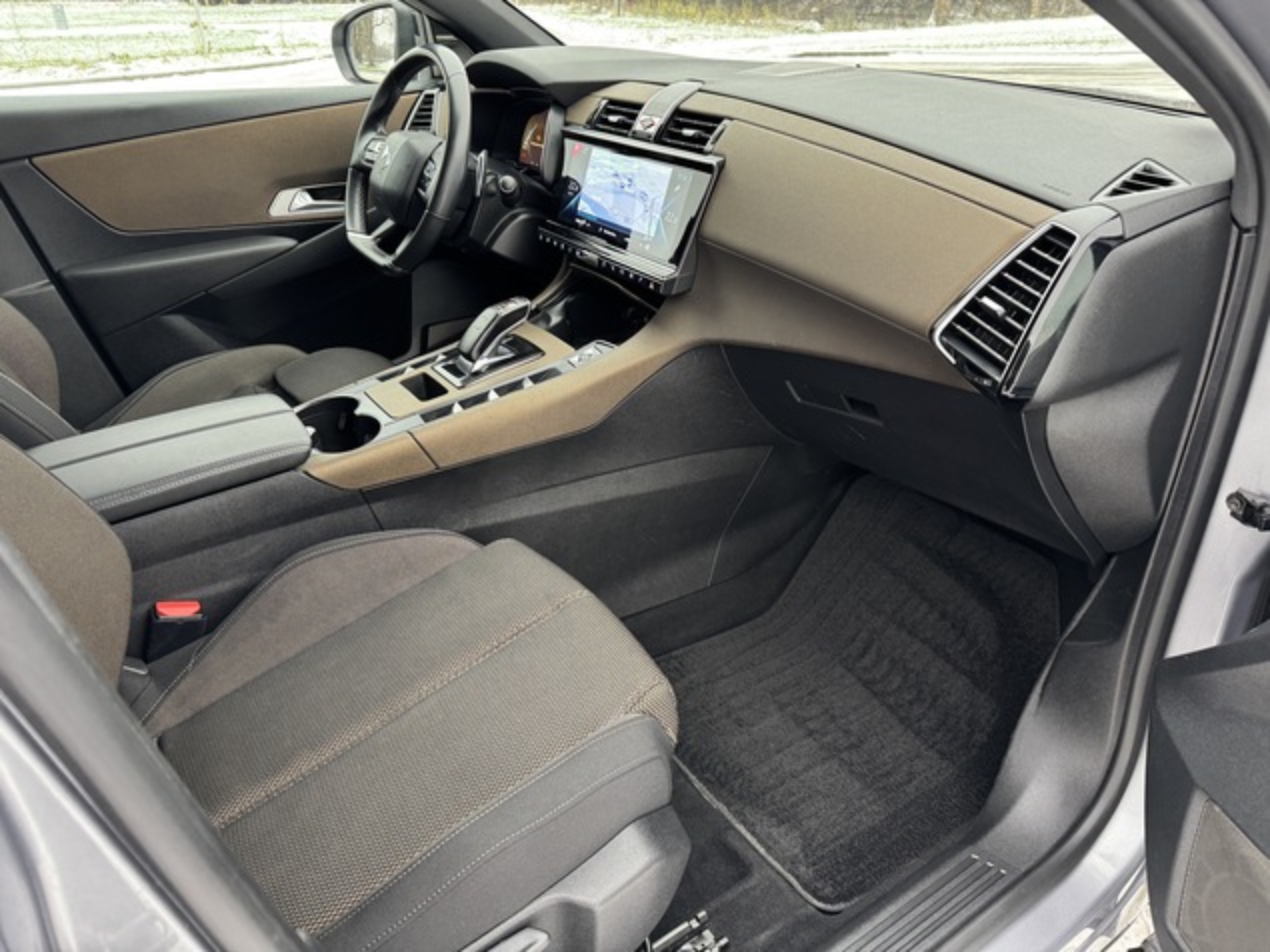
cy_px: 476
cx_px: 635
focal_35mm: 24
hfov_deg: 71.6
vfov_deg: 56.8
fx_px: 880
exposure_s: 1/60
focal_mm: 6.76
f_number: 1.78
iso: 250
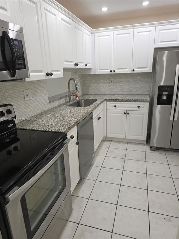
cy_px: 120
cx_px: 90
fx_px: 159
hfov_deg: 58.9
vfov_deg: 73.9
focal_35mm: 23
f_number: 1.7
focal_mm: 6.3
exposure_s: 1/60
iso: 64
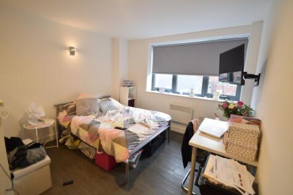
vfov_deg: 77.3
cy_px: 98
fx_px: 122
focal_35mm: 15
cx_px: 146
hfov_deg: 100.4
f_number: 6.3
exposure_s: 1/160
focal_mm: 10
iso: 1600
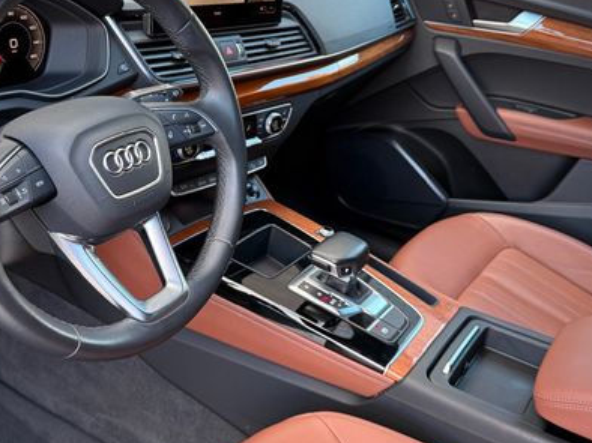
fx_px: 667
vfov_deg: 36.4
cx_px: 218
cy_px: 149
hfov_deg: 47.4
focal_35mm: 39
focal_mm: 6.76
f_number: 1.78
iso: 200
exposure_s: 1/74
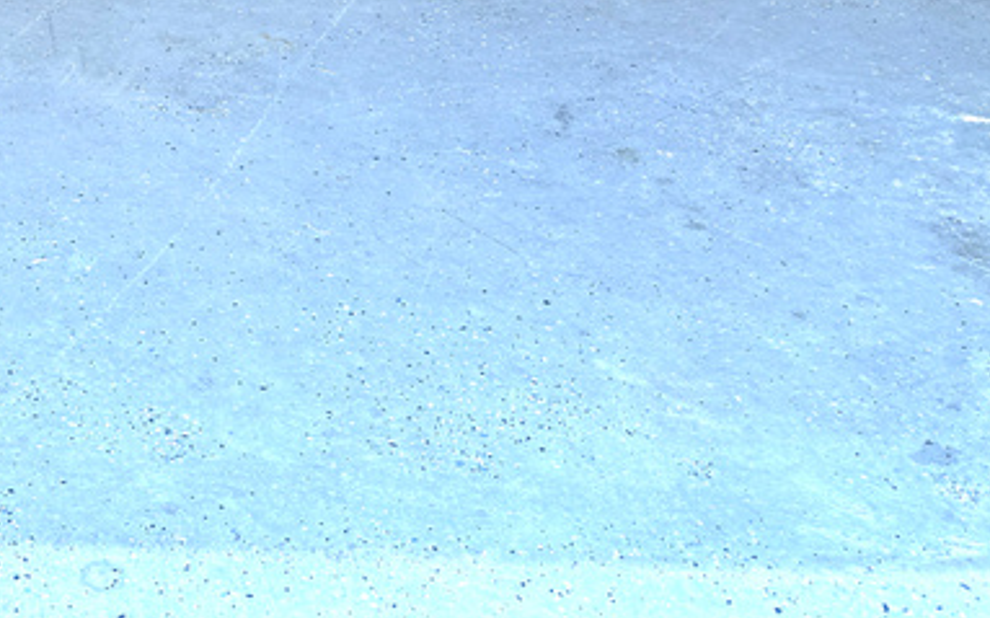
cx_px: -36
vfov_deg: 17.0
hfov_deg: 28.1
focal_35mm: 68
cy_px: -352
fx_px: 1834
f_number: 1.78
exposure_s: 1/139
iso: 50
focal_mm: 6.76
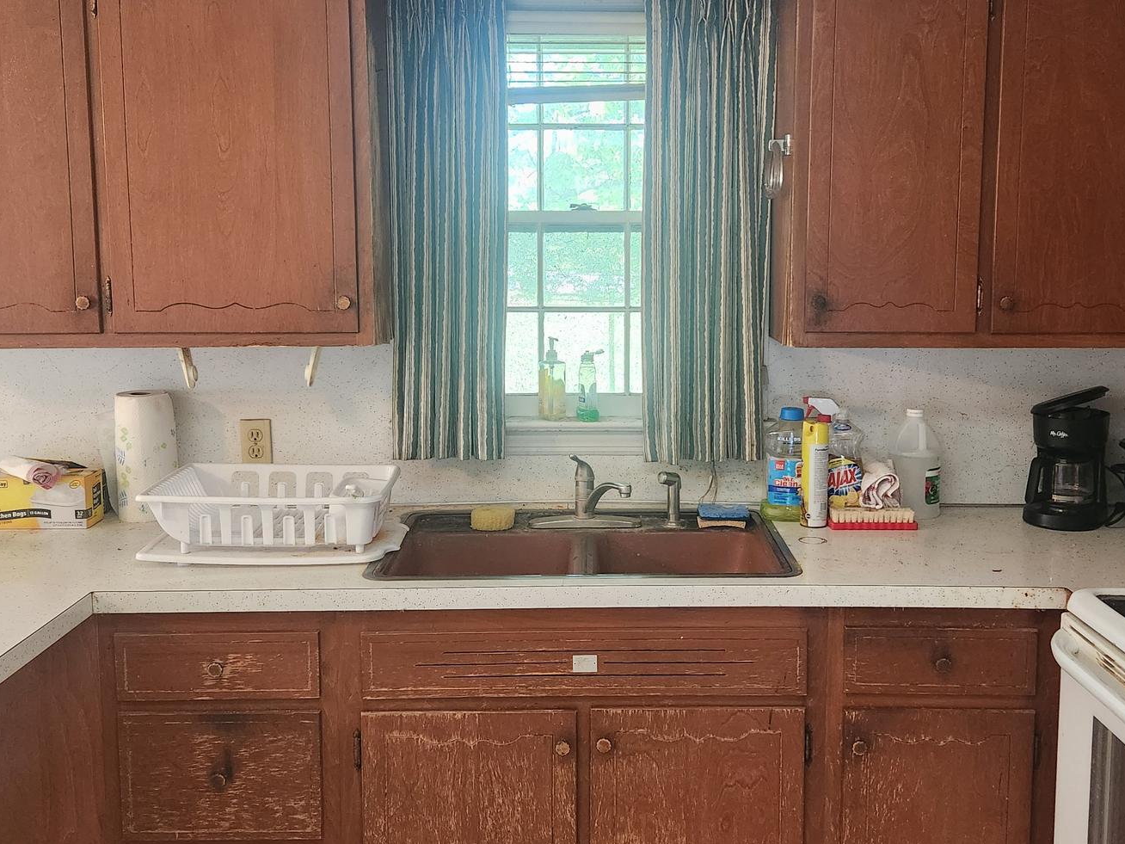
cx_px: 587
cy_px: 372
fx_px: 1170
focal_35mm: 36
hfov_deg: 51.3
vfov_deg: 39.6
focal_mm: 5.4
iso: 800
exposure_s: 1/120
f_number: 1.8
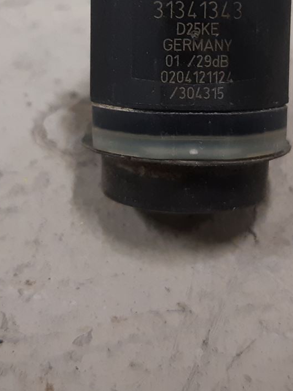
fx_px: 847
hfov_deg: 19.6
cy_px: 51
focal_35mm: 75
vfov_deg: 25.3
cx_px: 151
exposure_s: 1/50
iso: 160
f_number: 1.7
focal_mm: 3.93
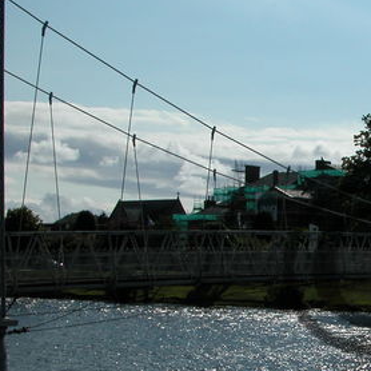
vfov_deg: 19.4
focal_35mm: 89
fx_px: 1079
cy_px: 268
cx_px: 372
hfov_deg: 19.0
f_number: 8
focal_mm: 8.9
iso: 100
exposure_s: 1/876
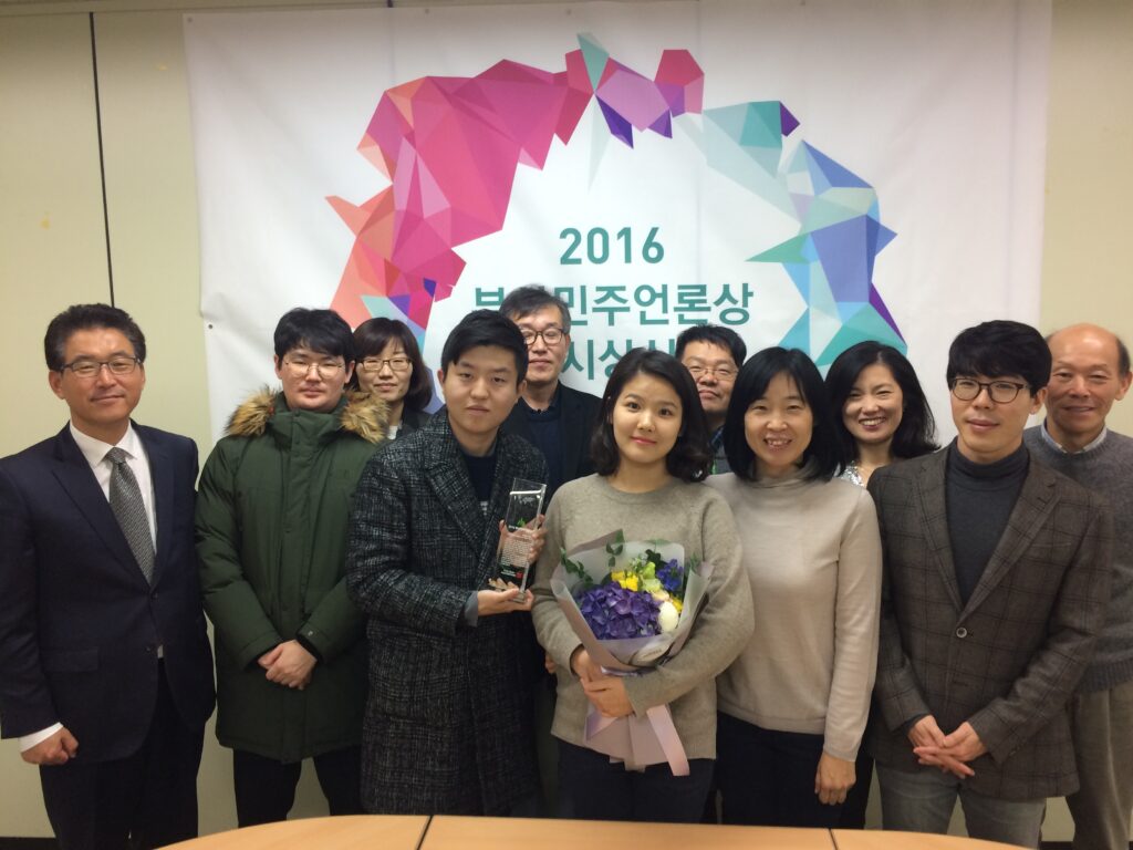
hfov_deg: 61.7
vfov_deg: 48.2
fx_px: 949
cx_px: 566
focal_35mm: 29
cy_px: 425
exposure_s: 1/30
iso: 64
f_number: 2.2
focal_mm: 4.15
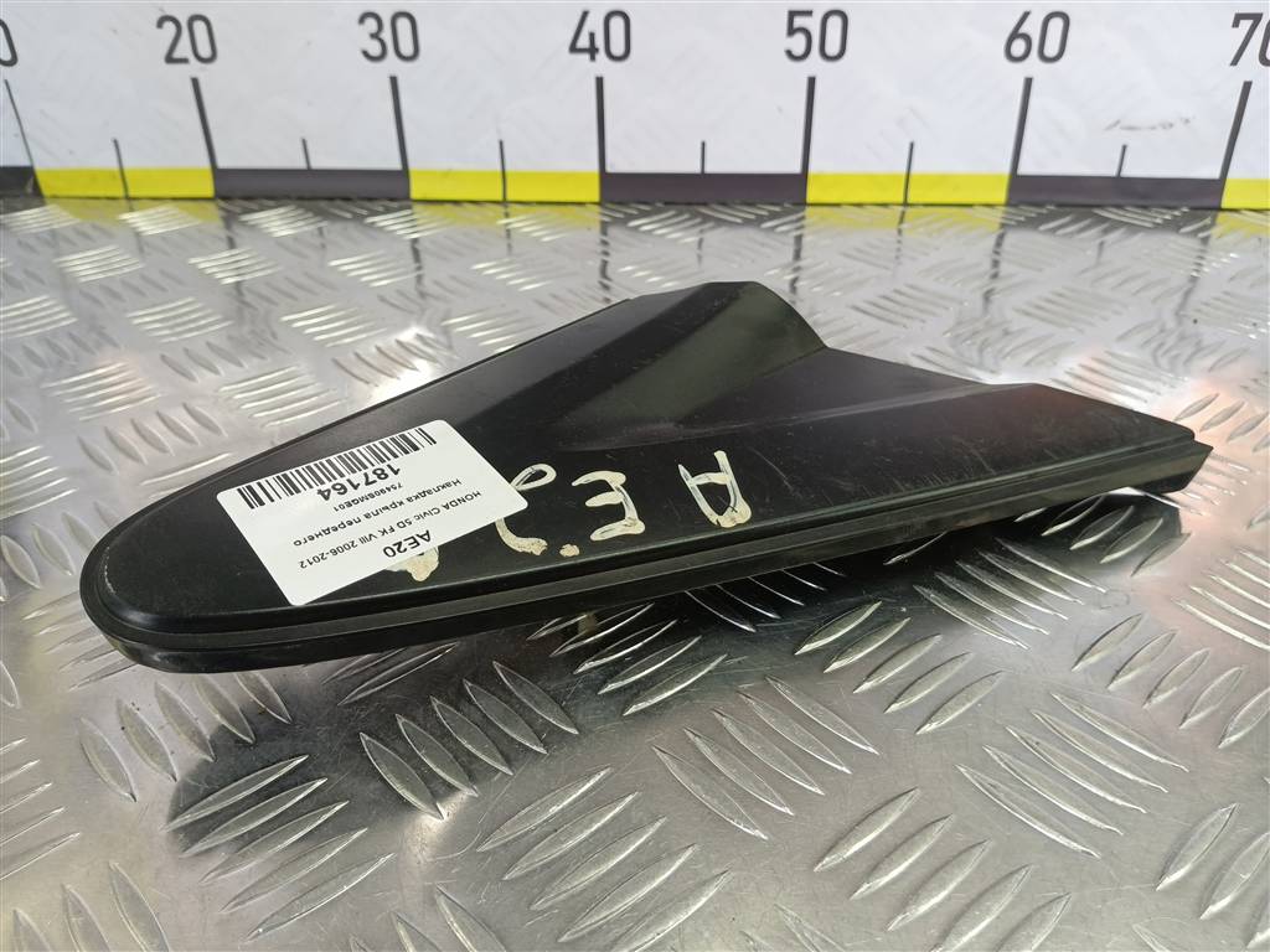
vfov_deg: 51.4
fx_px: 991
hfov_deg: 65.3
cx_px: 635
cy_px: 476
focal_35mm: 27
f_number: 1.6
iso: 108
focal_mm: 4.11
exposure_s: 1/50
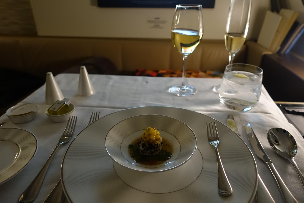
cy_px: 100
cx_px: 150
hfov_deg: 71.5
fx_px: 211
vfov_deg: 51.3
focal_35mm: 25
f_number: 1.8
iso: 800
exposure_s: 1/25
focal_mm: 8.8
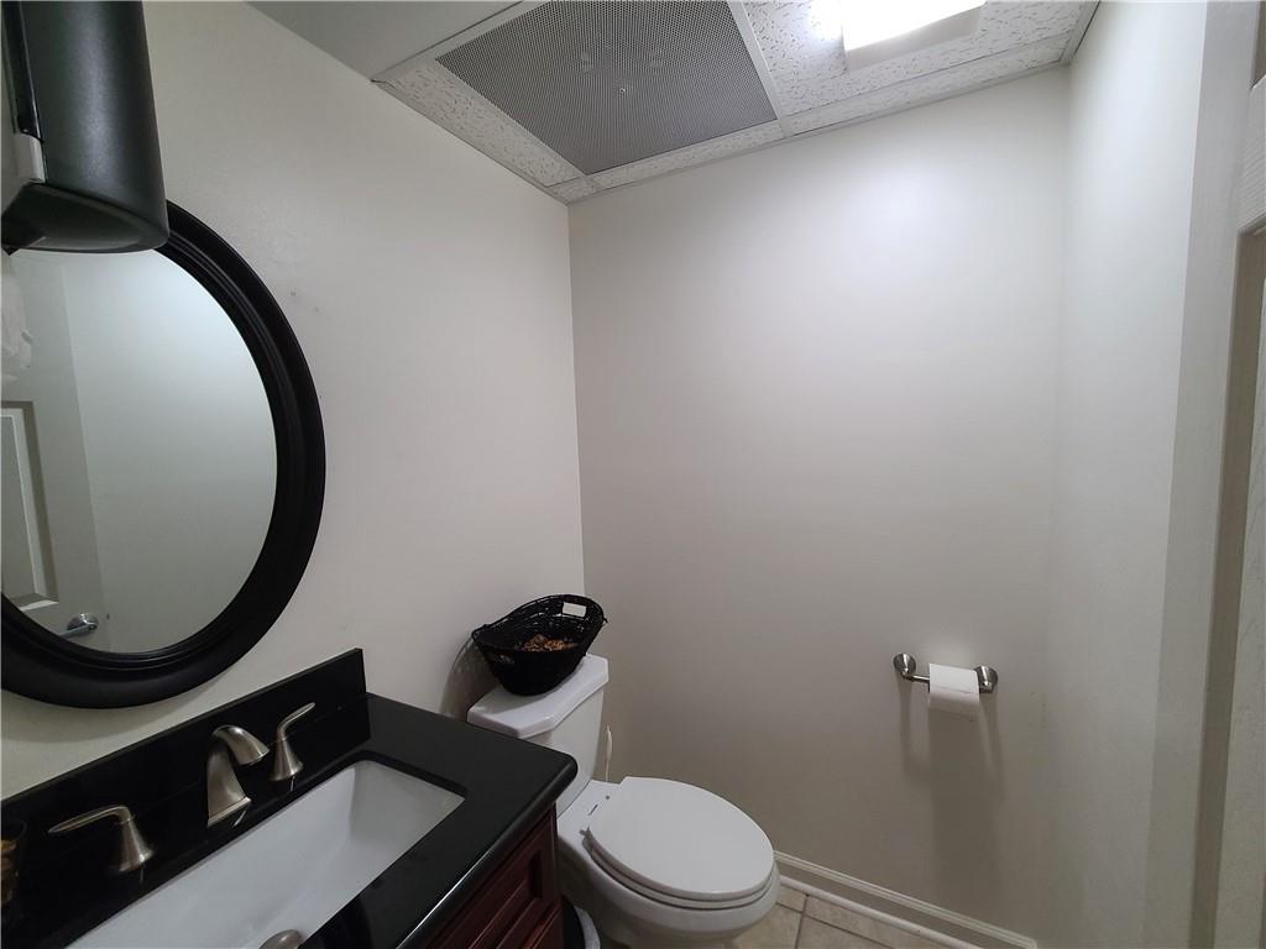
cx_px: 633
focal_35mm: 13
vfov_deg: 89.9
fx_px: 475
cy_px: 474
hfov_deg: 106.2
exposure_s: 1/60
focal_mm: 2.2
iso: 400
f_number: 2.2
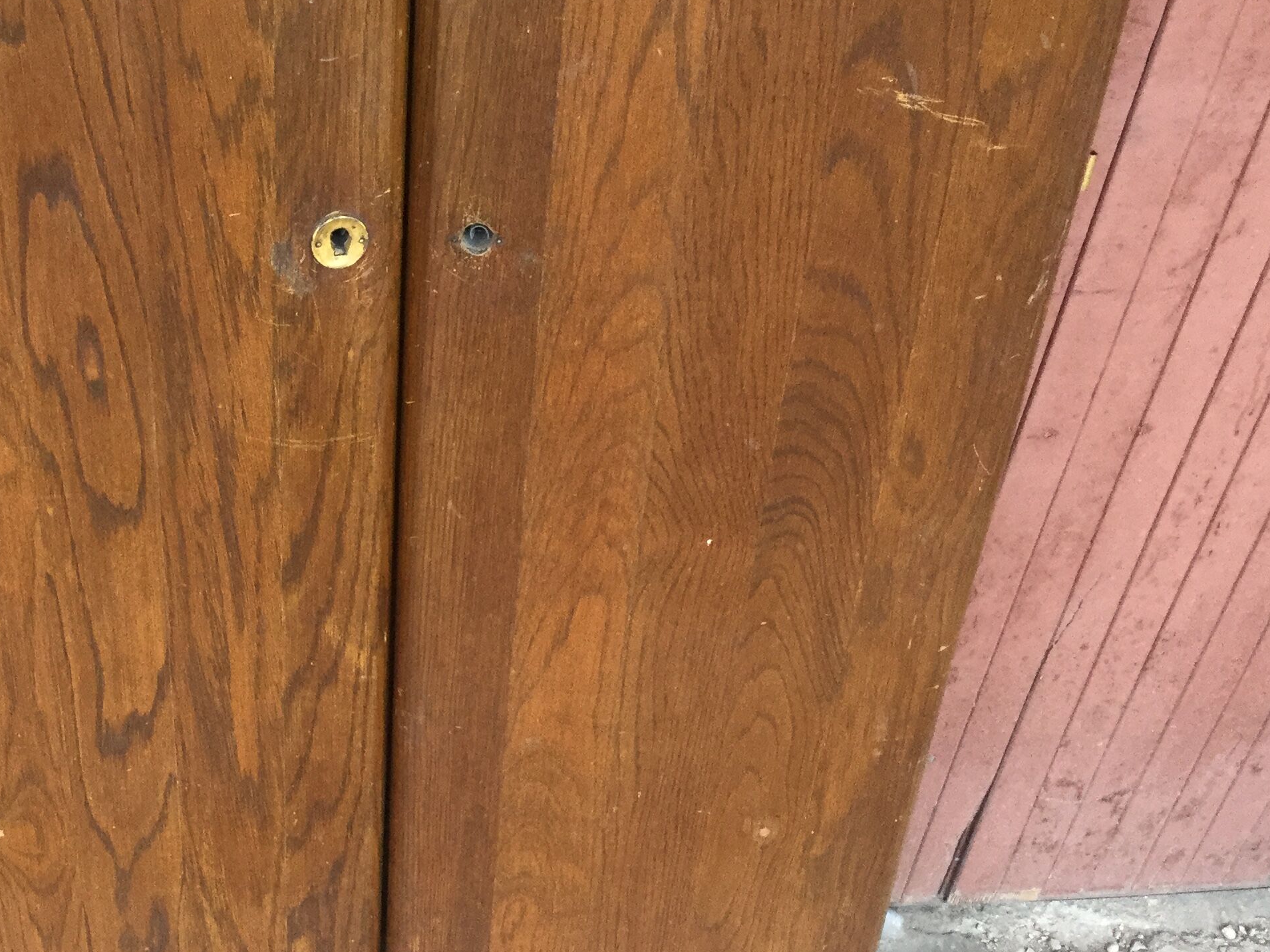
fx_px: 1945
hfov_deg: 35.4
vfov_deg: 27.5
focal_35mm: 53
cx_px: 327
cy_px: 562
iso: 50
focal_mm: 3.3
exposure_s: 1/33
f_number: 2.4
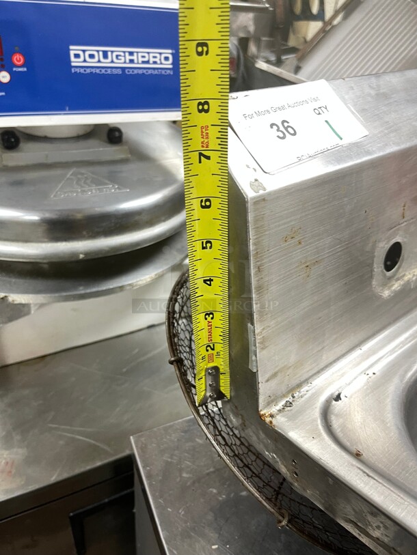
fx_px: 418
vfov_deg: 67.3
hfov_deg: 53.1
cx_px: 208
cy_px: 278
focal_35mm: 26
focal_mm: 5.1
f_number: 1.6
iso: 200
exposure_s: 1/60
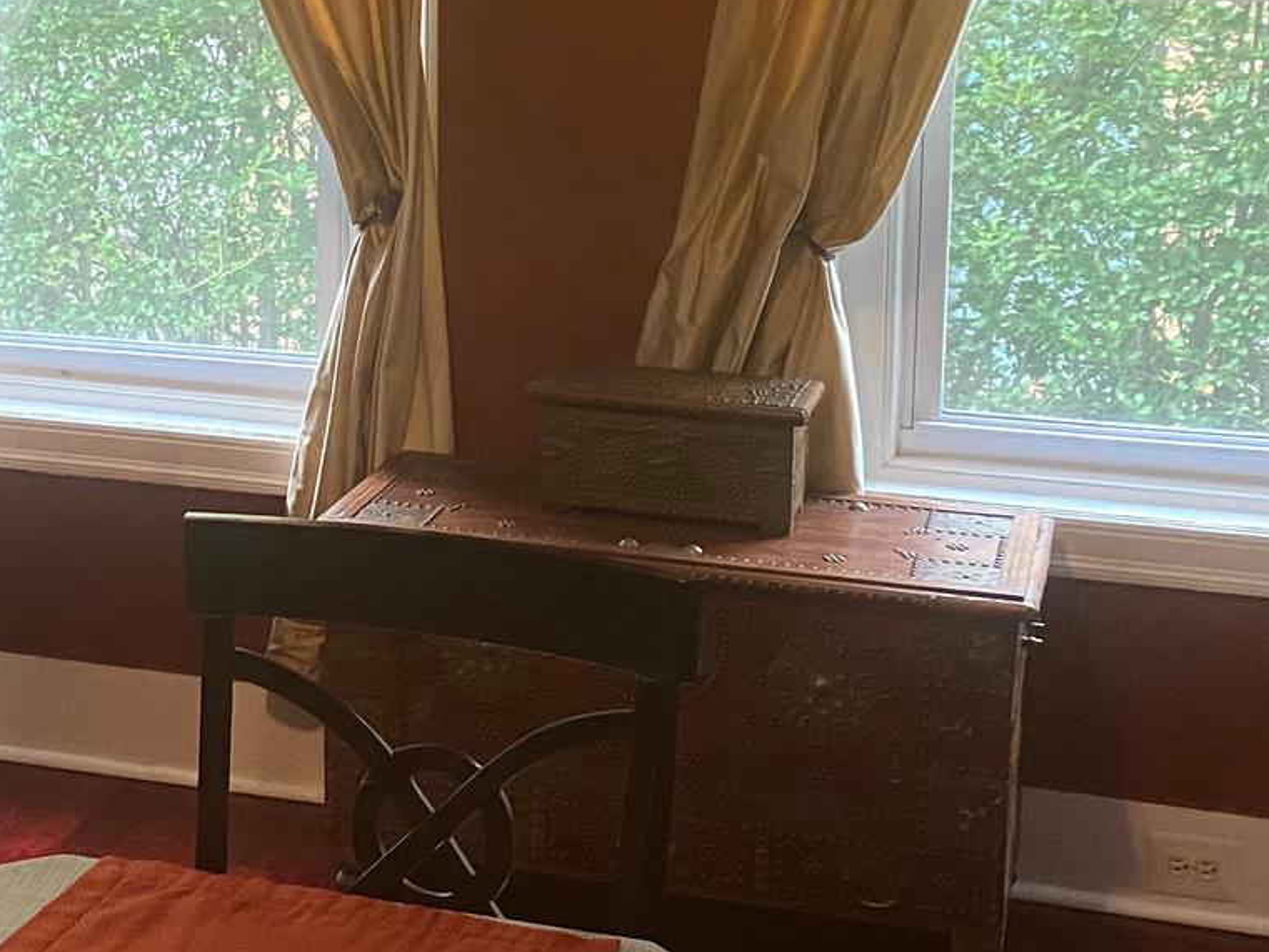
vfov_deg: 20.8
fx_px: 2567
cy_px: 207
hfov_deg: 27.1
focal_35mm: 70
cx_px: 208
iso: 320
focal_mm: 4.25
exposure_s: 1/60
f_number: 1.8
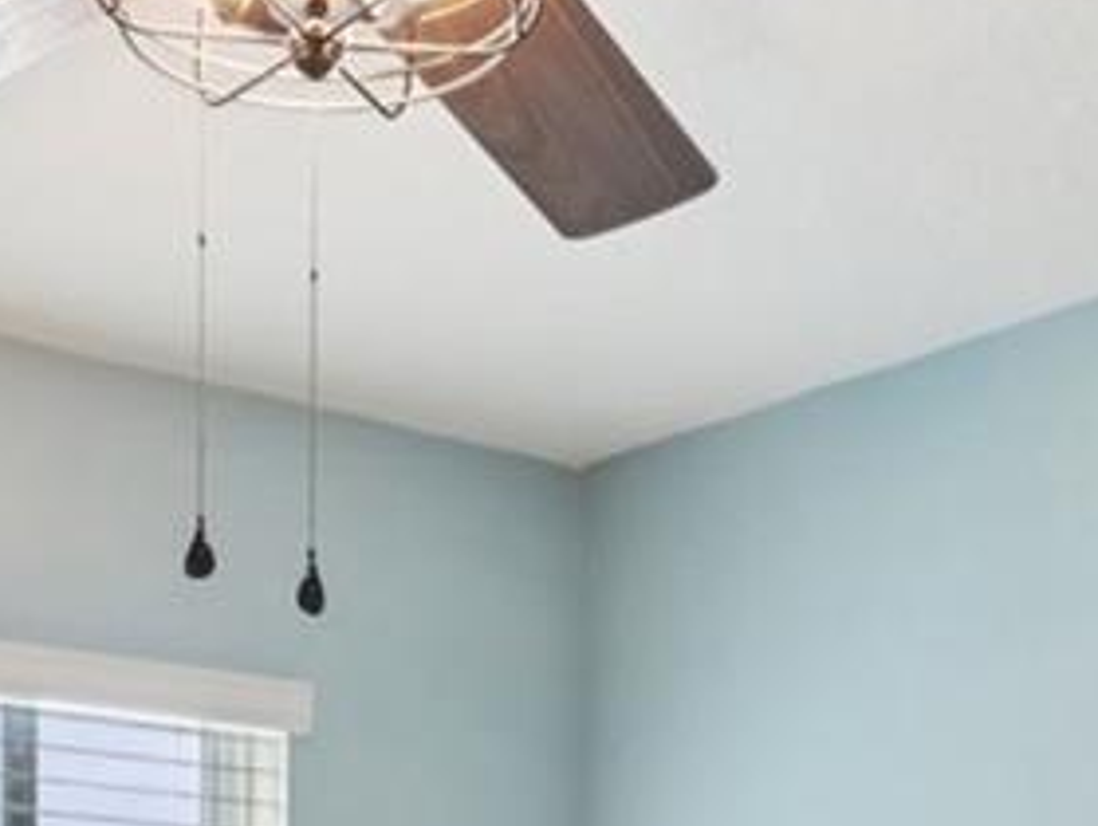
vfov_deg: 17.6
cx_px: 295
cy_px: 1154
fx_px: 2446
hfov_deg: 25.1
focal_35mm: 77
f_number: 8
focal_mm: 14
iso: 400
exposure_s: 1/50
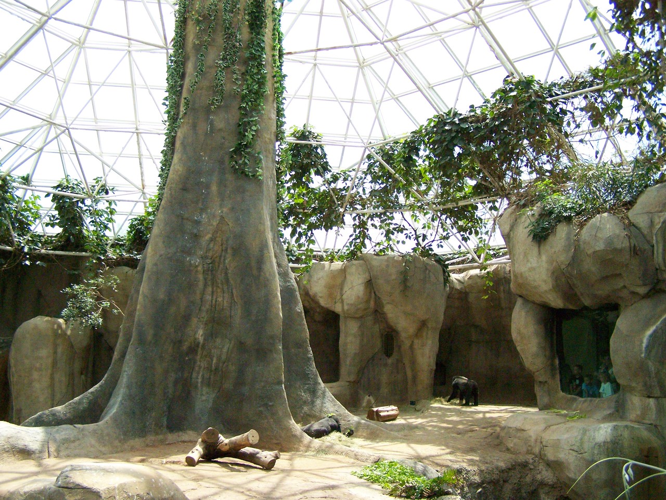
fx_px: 731
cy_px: 250
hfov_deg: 49.0
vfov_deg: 37.7
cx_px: 333
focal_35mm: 38
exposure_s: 1/200
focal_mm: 6.3
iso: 400
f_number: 2.8
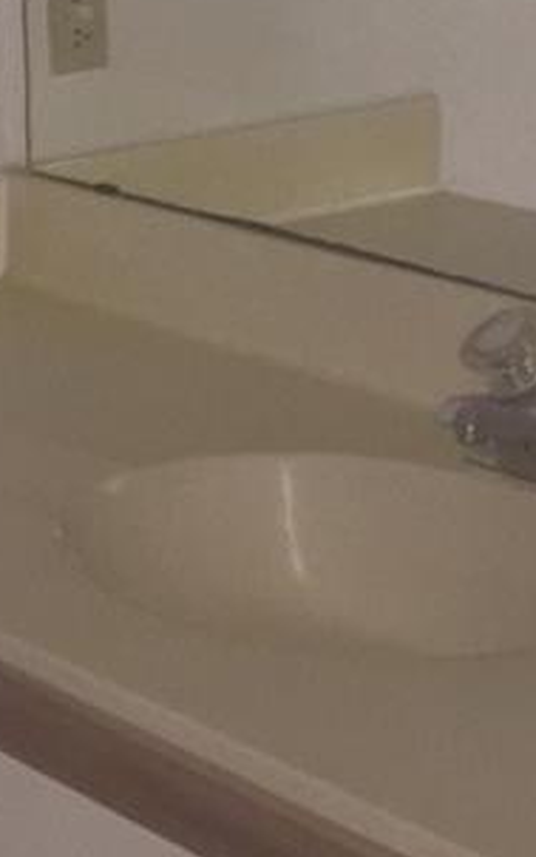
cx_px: -37
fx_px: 2849
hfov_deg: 10.6
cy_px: 26
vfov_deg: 16.8
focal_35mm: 122
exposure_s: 1/20
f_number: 2.2
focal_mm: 4.15
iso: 100
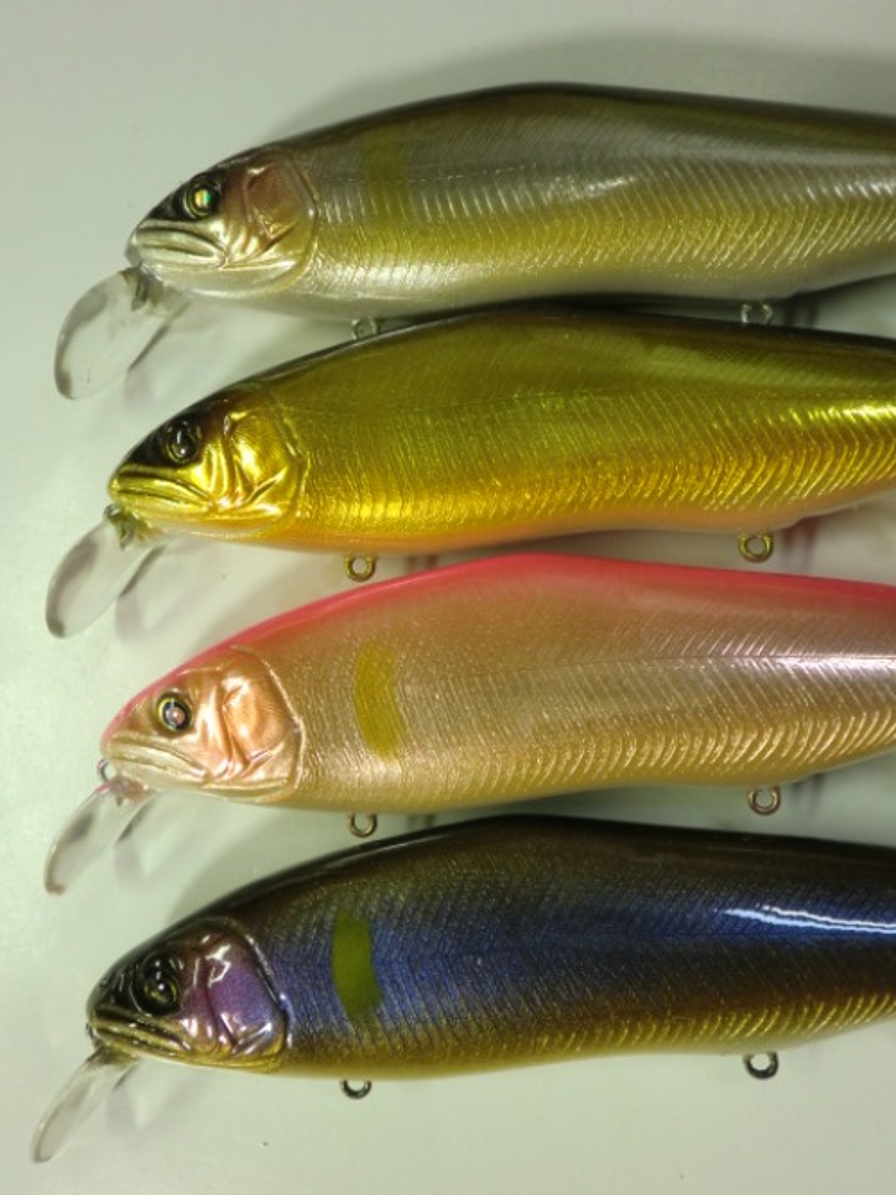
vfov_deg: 58.4
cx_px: 448
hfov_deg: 45.4
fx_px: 1070
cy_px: 598
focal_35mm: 31
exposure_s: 1/60
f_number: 2.8
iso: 125
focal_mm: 5.58
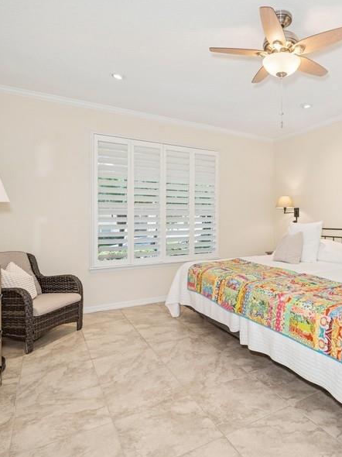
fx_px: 290
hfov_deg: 57.7
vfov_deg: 76.4
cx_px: 259
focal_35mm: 22
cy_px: 229
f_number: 8
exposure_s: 1/20
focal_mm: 15
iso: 200
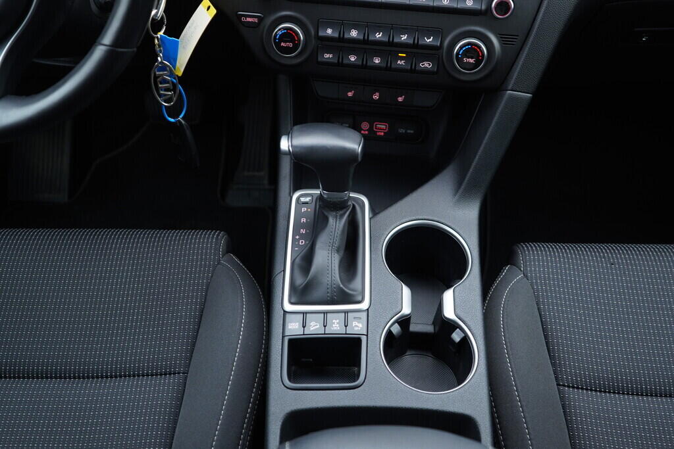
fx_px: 674
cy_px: 224
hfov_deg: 53.1
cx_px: 337
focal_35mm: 36
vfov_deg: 36.9
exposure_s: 1/40
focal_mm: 24
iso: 320
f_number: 2.8
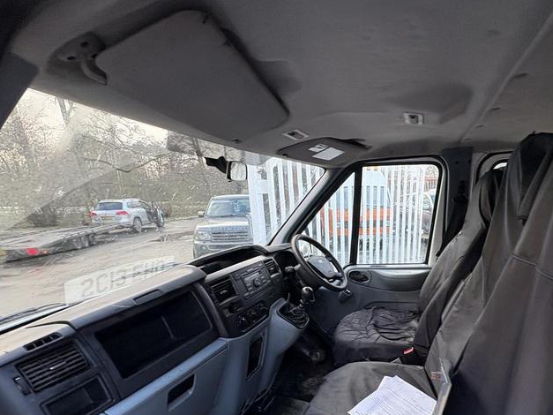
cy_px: 285
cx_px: 338
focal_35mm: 20
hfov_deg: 80.6
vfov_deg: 63.8
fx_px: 319
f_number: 2.2
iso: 100
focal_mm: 2.22
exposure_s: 1/99
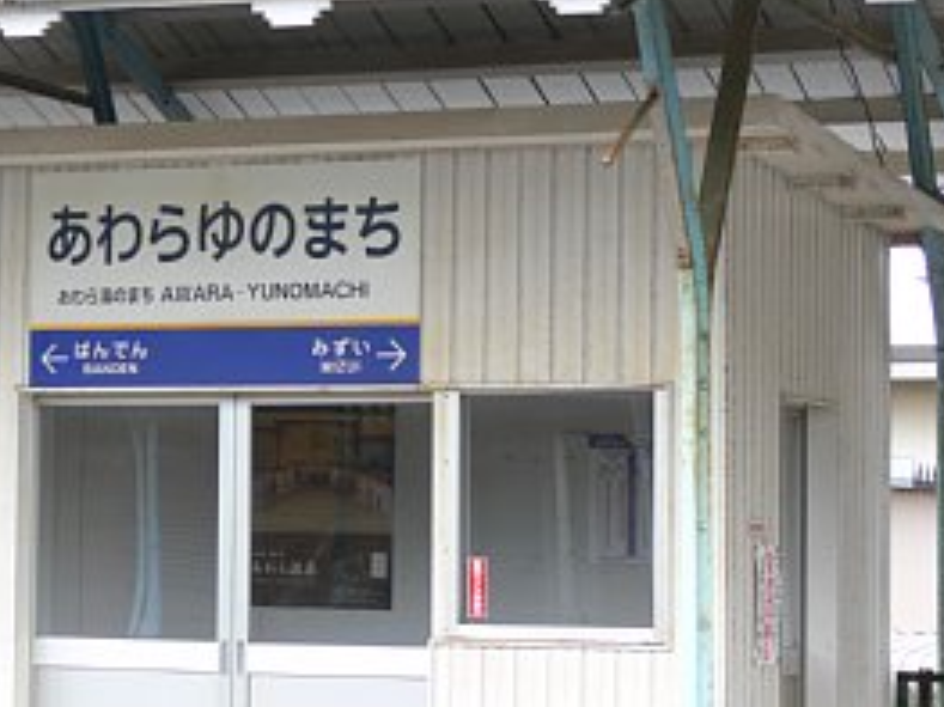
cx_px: 248
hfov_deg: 17.2
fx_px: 3107
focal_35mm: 114
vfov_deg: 13.0
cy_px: 337
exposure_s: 1/40
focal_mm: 15.9
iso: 80
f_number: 3.2
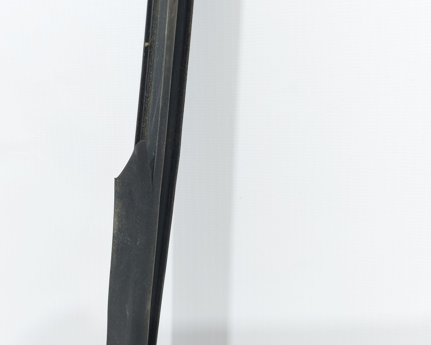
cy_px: 135
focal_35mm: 36
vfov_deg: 40.9
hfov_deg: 49.4
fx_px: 459
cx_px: 143
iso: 64
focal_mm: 5.23
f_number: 1.8
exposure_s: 1/50
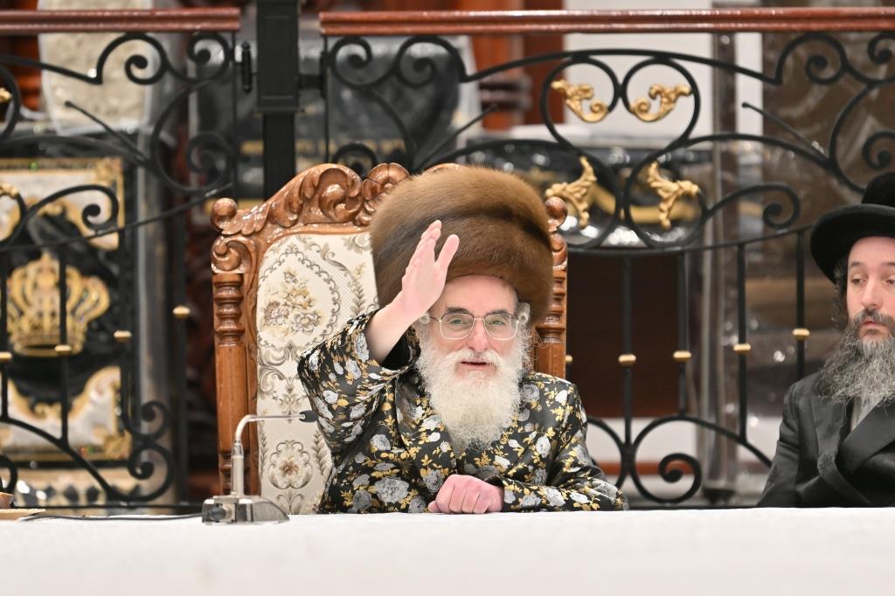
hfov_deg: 6.9
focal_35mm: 300
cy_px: 298
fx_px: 7456
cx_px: 448
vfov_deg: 4.6
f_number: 2.8
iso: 200
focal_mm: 200
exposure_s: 1/320
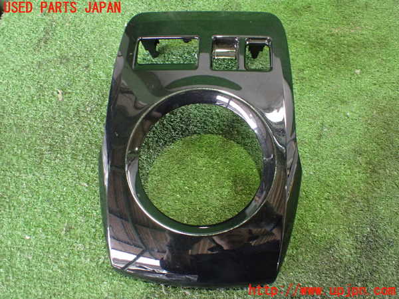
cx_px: 200
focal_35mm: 30
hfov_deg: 60.0
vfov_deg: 46.8
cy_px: 150
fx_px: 346
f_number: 2.3
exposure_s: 1/30
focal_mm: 5.4
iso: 1000
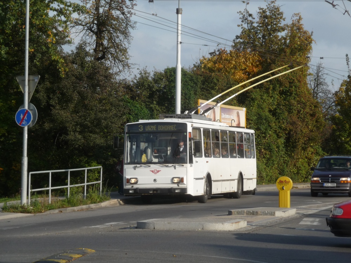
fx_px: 1298
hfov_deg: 15.4
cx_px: 176
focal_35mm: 128
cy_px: 132
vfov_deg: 11.6
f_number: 4.7
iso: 100
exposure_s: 1/500
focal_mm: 21.8
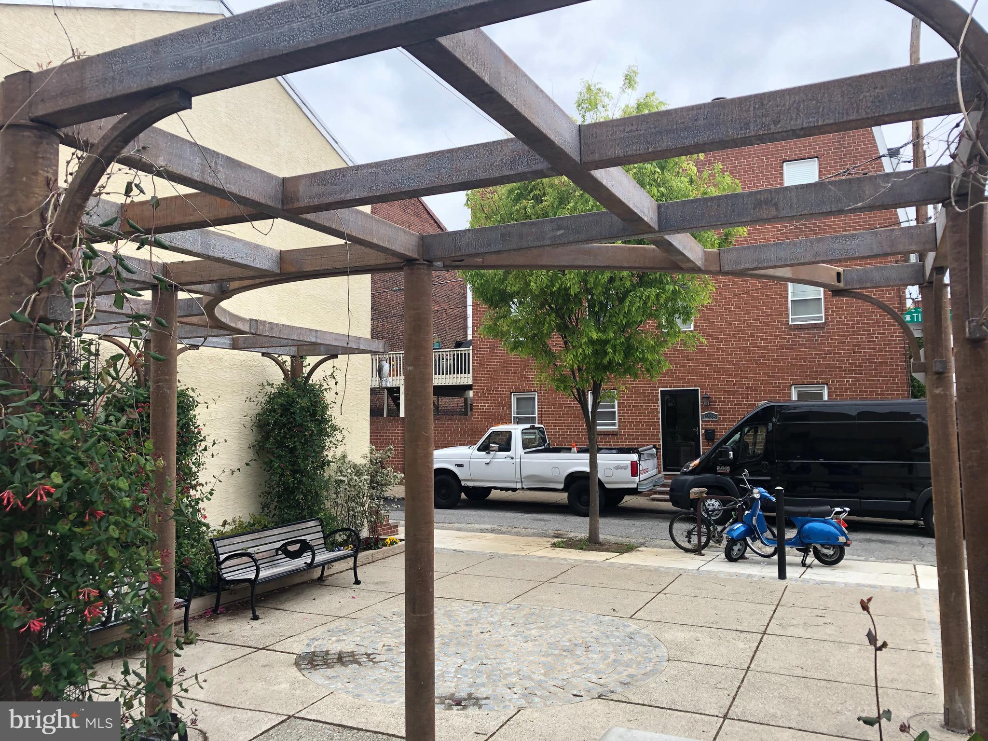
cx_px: 494
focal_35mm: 28
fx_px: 799
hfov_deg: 63.4
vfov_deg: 49.7
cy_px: 370
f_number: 1.8
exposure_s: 1/363
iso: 20
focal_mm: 3.99
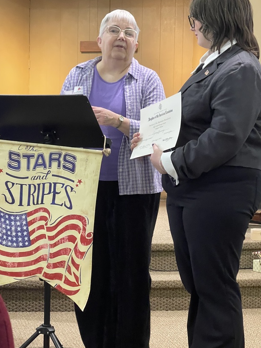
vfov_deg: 24.4
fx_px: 804
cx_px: 133
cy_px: 193
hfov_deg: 18.4
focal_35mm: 80
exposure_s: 1/60
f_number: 2.2
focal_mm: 7.5
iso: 500
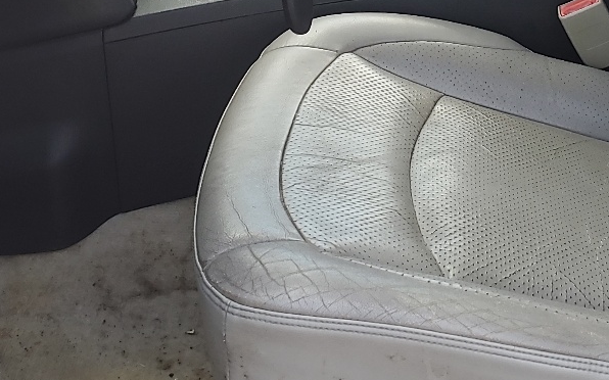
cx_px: 369
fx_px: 1228
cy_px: -54
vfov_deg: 17.0
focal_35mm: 74
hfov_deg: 27.8
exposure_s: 1/385
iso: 50
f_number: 1.5
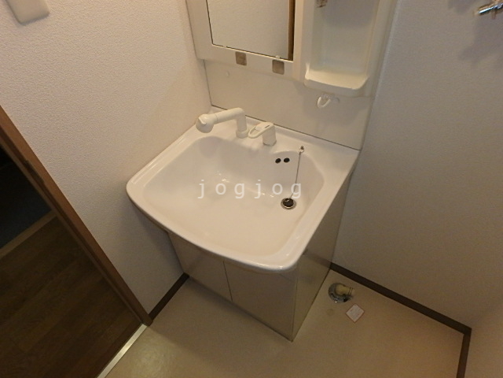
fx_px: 305
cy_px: 189
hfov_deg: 79.0
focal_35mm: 21
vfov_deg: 63.4
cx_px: 252
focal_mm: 3.7
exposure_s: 1/30
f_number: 6
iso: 500
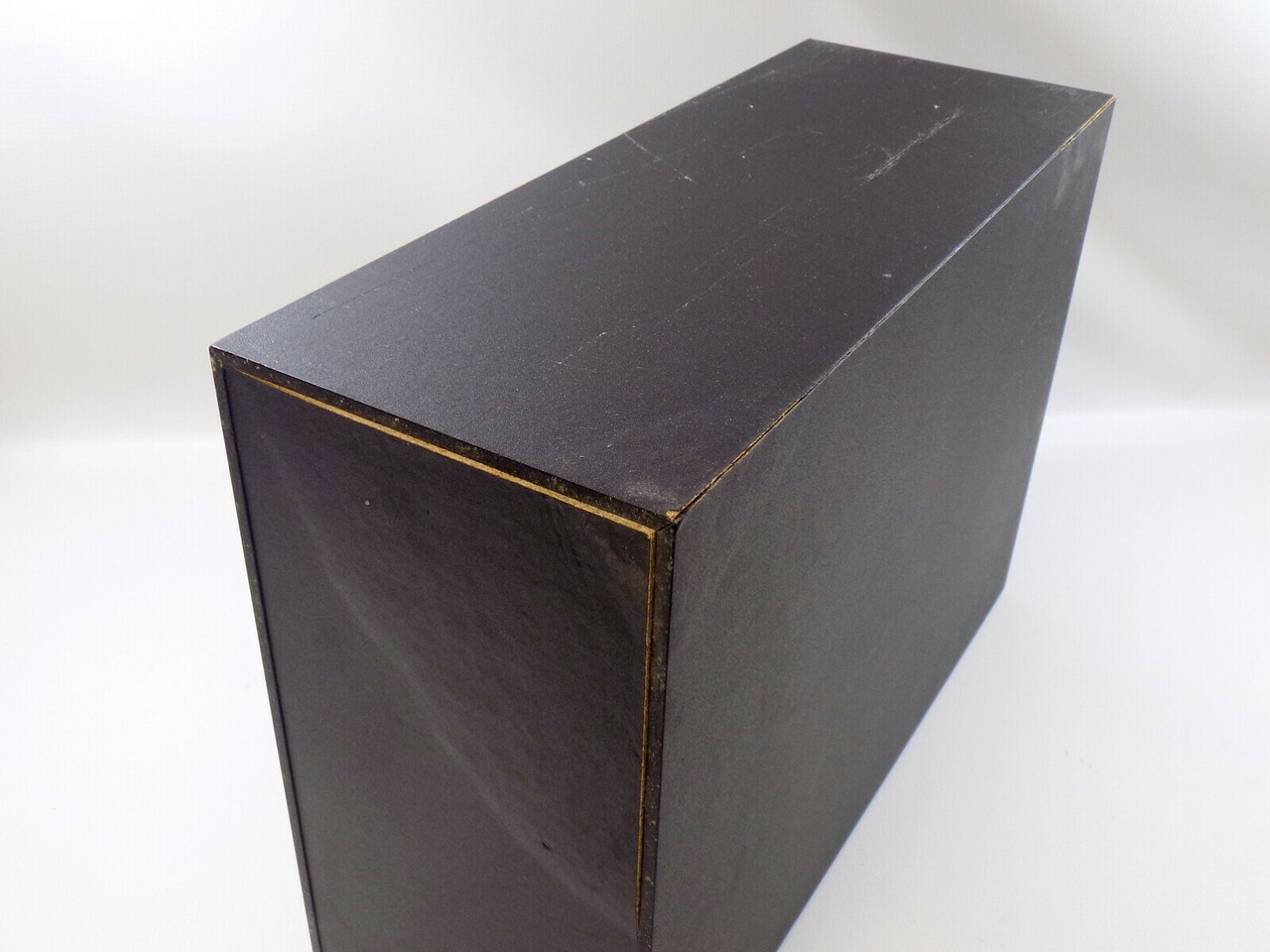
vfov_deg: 41.8
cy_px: 476
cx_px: 635
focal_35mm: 34
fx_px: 1247
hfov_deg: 54.0
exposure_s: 1/30
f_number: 3.4
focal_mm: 6.1
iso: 100
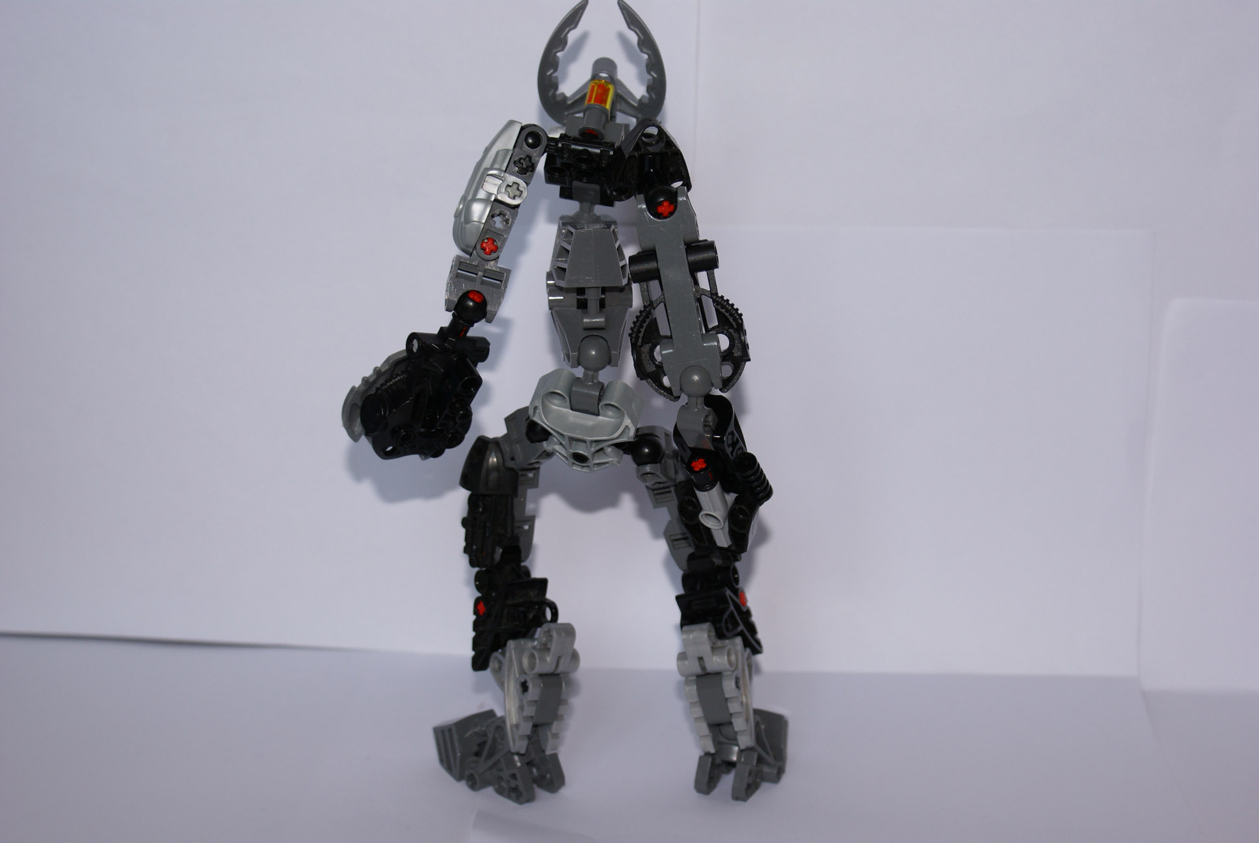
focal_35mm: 75
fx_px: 2626
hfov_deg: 27.0
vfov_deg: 18.2
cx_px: 630
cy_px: 422
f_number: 5.6
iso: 200
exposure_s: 1/125
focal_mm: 50
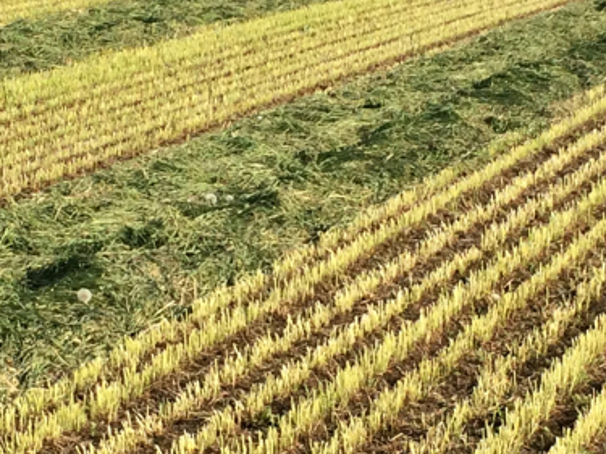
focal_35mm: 128
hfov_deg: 15.4
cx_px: 307
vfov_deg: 11.6
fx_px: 2240
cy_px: 296
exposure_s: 1/2160
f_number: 2.2
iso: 40
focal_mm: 4.12
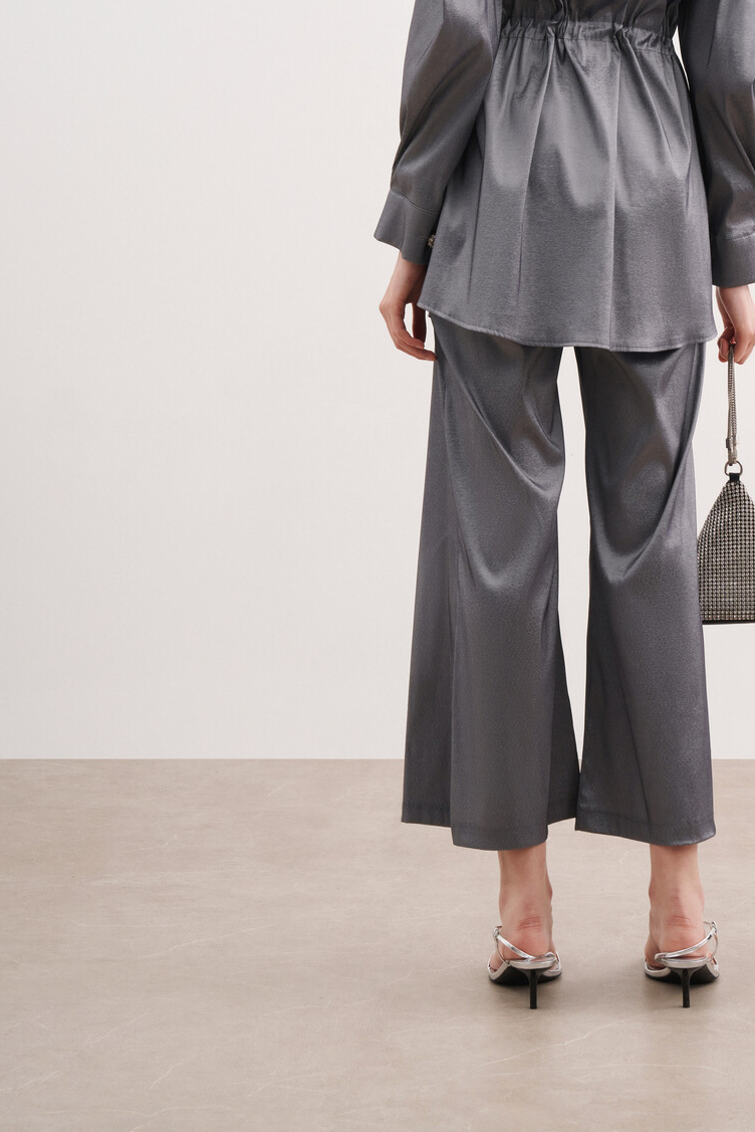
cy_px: 232
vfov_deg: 22.1
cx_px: 592
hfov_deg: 15.0
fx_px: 2861
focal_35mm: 91
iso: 400
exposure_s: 1/160
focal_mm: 57
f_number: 11
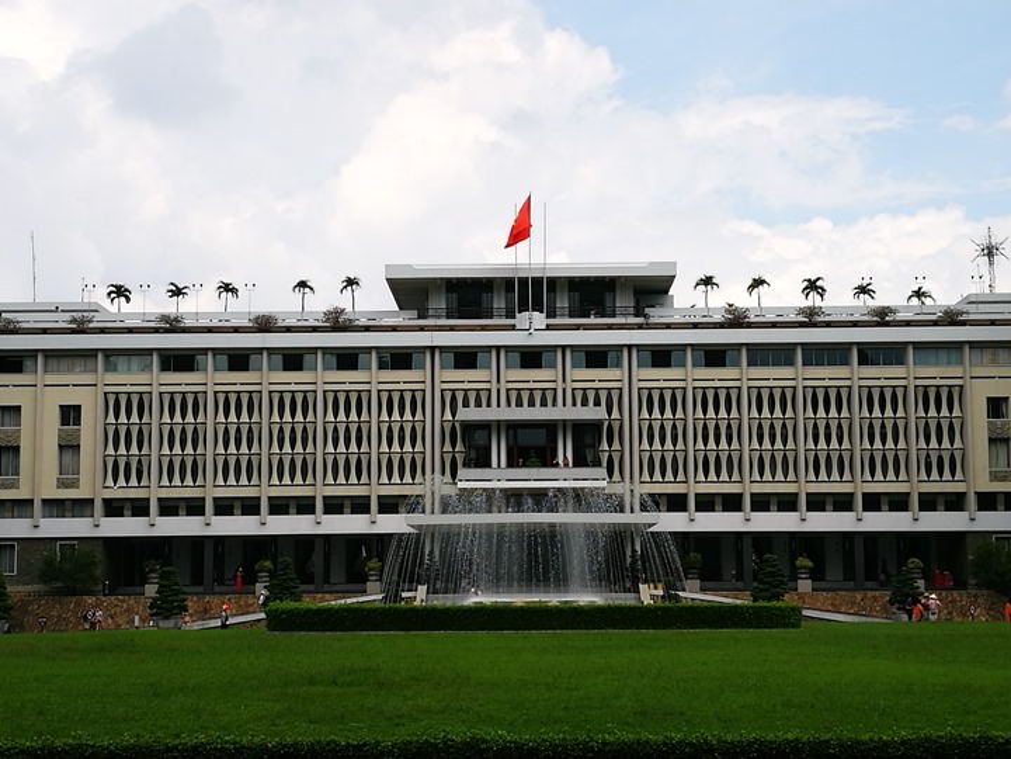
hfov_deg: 29.0
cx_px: 506
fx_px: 1957
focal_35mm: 67
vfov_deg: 21.9
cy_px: 380
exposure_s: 1/1037
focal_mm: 4.5
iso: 50
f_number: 2.2
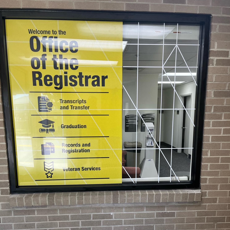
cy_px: 148
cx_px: 114
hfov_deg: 52.5
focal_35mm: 31
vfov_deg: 51.8
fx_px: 233
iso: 80
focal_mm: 5.1
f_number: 1.6
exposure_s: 1/120
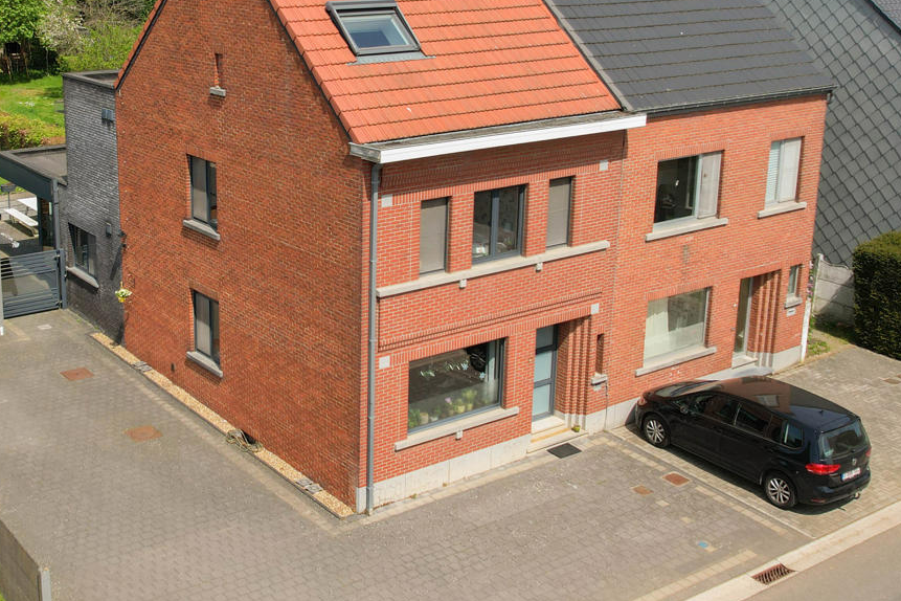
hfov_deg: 42.2
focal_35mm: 46
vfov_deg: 29.1
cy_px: 202
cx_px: 298
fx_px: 1151
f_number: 2.8
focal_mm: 8.38
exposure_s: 1/2000
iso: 100
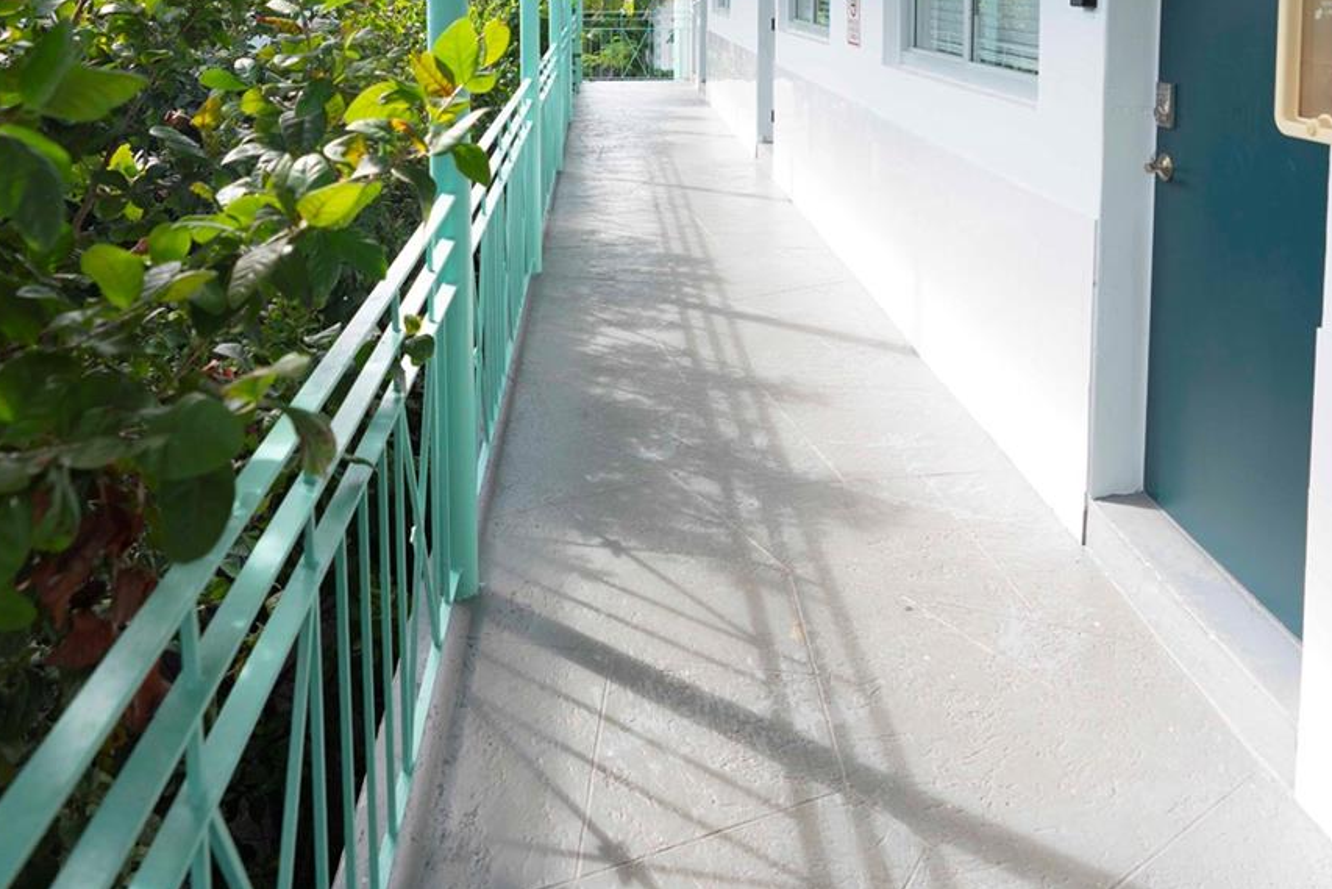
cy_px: 66
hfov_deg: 61.9
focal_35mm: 30
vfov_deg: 39.9
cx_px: 681
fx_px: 1110
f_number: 3.2
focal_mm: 16
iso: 250
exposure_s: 1/800
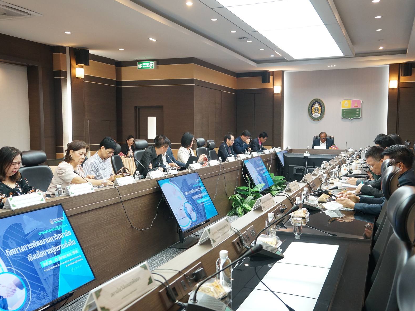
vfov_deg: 42.9
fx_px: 396
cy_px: 157
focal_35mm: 33
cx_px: 202
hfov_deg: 55.3
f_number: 4
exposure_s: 1/60
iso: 1000
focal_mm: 20
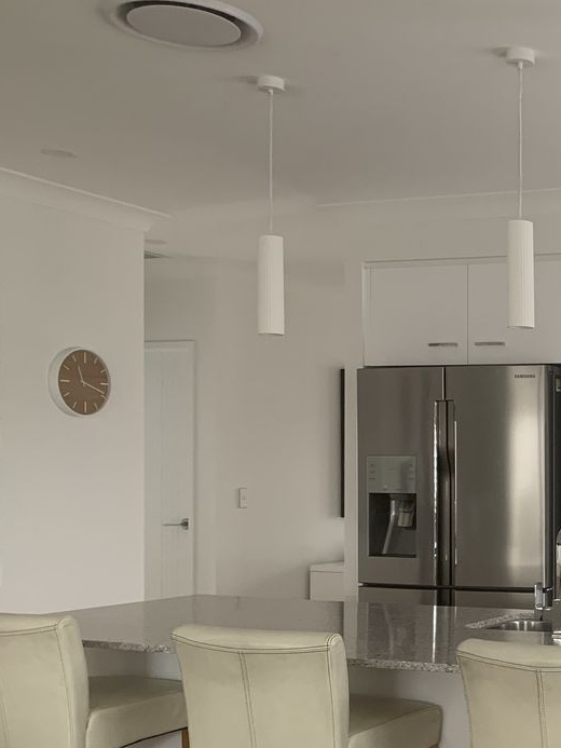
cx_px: 704
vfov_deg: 35.3
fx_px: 1167
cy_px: 486
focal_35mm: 54
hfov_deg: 24.1
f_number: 1.8
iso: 100
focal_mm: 4.25
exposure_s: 1/77
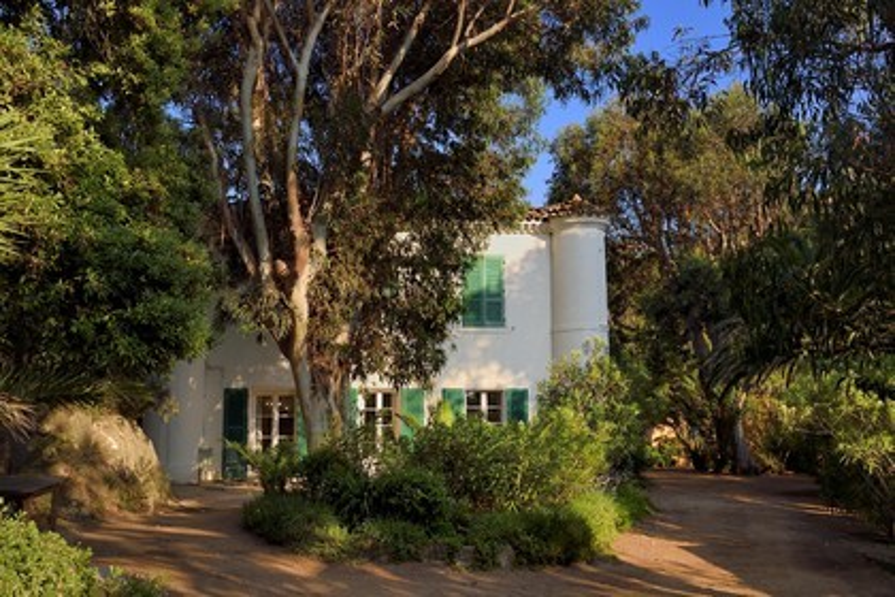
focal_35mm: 34
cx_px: 448
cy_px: 298
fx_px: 845
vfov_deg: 38.9
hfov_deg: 55.8
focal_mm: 34
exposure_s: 1/250
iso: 200
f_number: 9
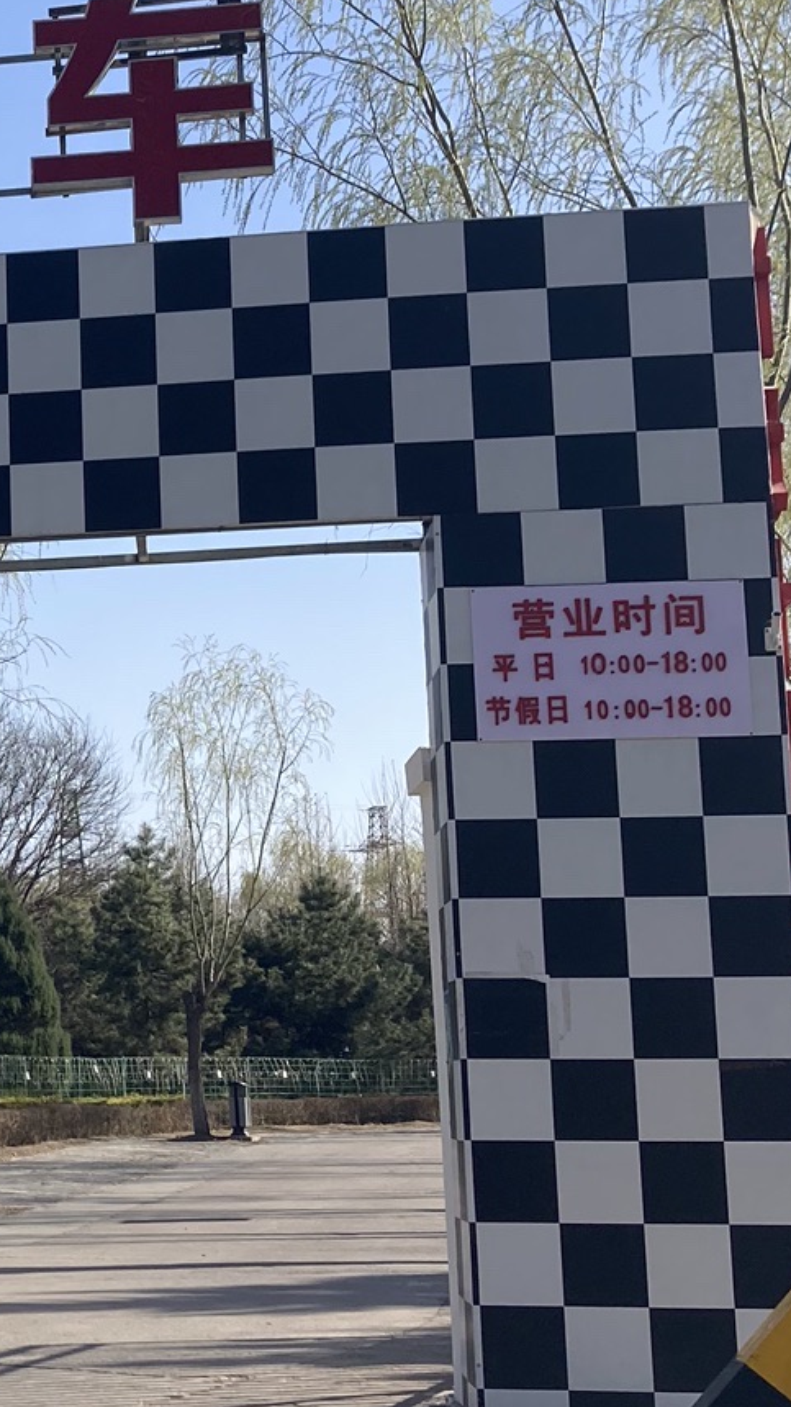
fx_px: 2648
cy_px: 647
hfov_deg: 15.8
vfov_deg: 29.7
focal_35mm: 71
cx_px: -342
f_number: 1.8
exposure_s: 1/1548
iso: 20
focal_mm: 3.99
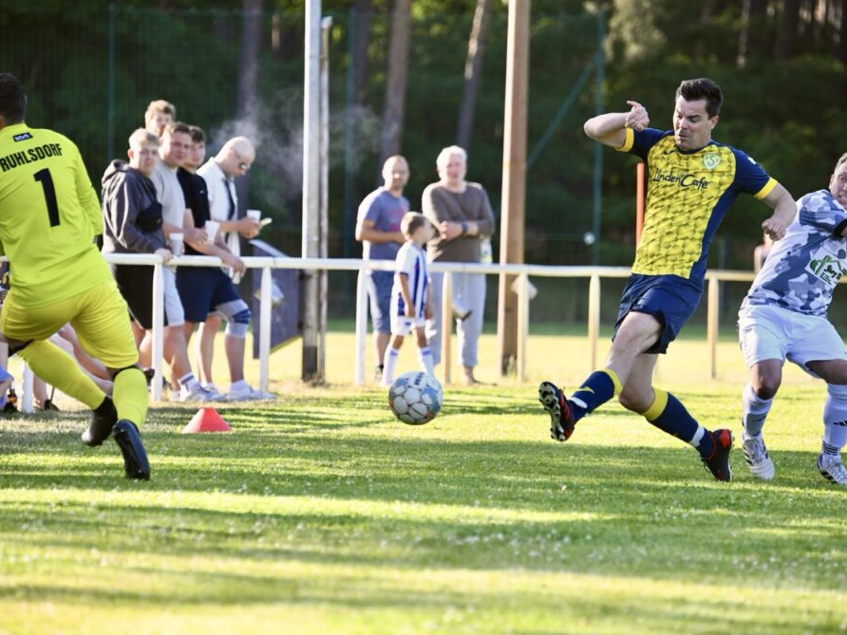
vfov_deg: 4.8
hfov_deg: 6.4
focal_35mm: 309
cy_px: 313
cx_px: 416
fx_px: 7561
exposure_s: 1/1600
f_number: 5.6
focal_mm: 280
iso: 2000
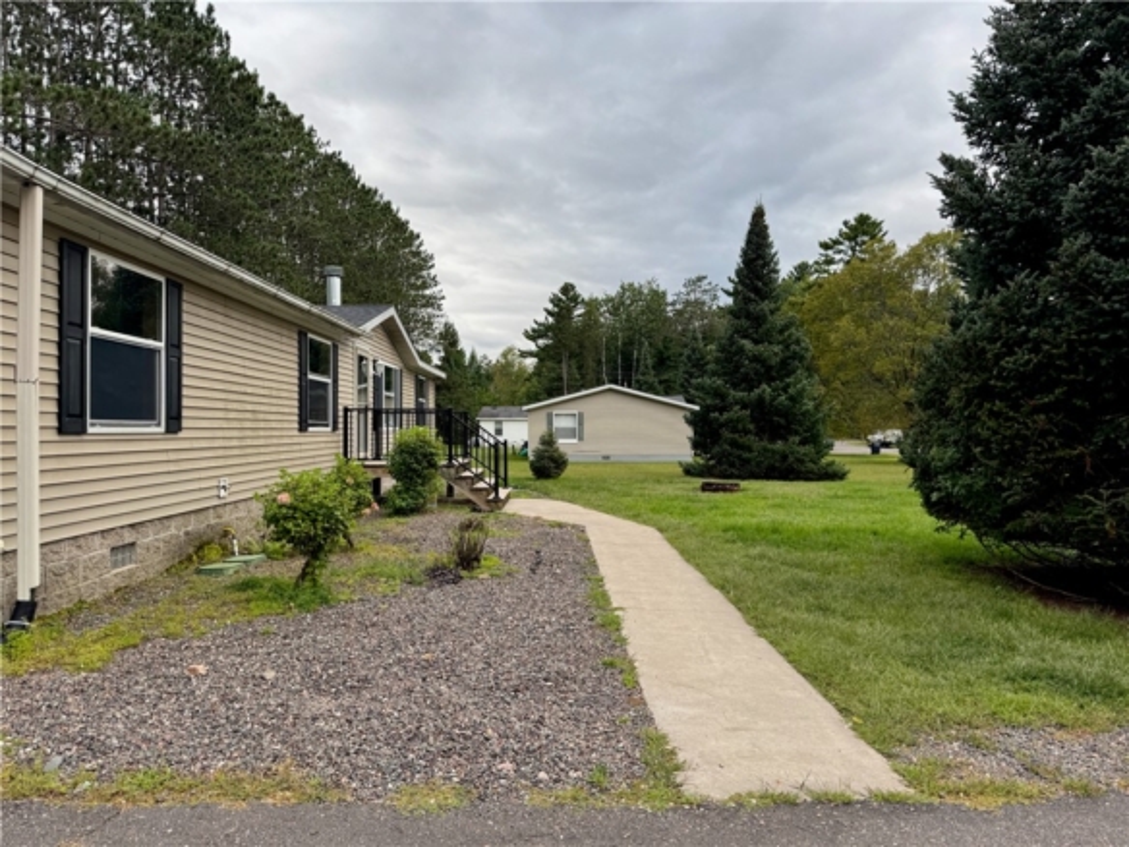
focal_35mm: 24
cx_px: 564
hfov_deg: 71.6
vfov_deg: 56.8
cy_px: 424
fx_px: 783
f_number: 1.78
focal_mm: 6.76
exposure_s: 1/842
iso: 80
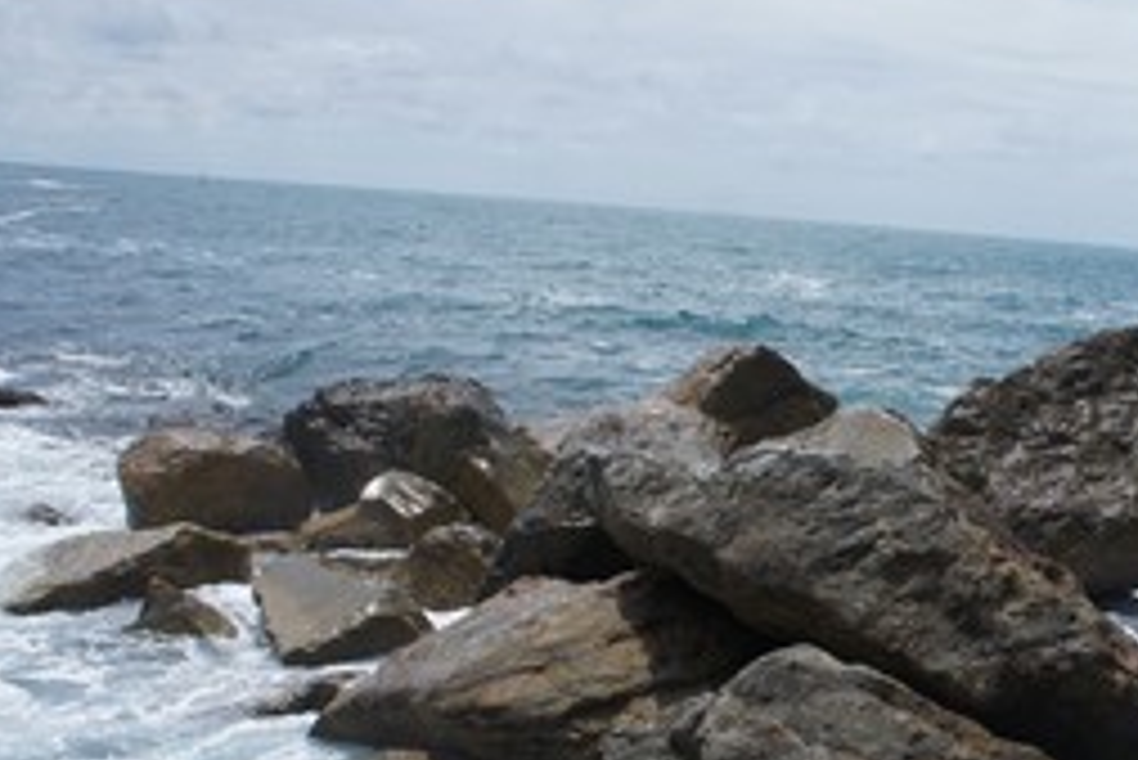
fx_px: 1550
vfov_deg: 27.3
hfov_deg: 37.8
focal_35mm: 49
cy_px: 549
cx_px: 1012
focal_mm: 18
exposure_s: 1/640
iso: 200
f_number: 7.1
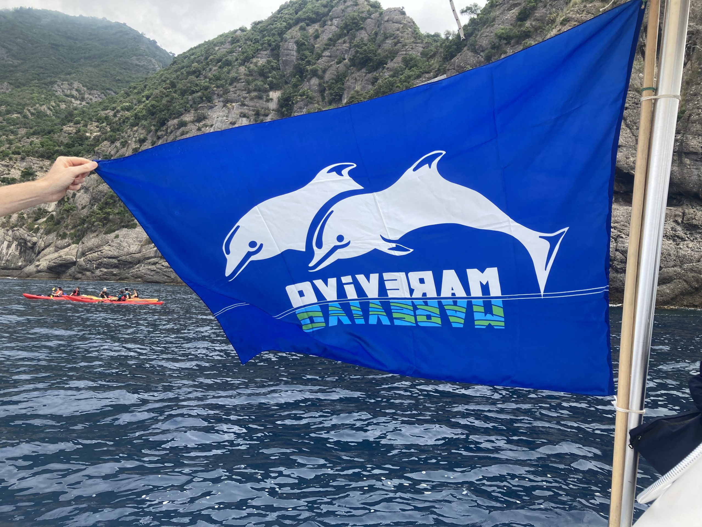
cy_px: 264
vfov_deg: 49.7
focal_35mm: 28
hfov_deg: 63.4
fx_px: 568
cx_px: 351
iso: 20
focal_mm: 3.99
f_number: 1.8
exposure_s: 1/941
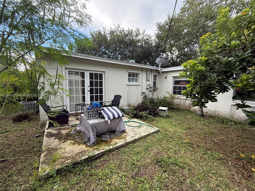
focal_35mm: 14
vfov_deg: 85.7
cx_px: 128
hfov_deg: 102.1
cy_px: 96
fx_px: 103
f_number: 2.2
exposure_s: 1/139
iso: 50
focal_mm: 2.22
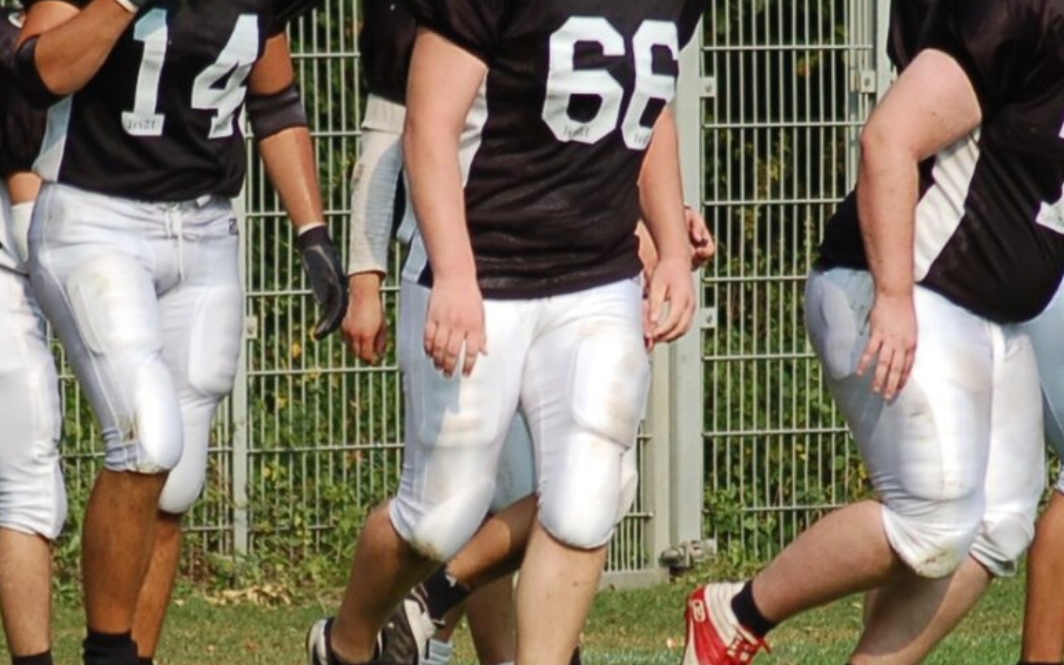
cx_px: 518
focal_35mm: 738
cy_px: 464
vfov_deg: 1.8
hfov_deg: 2.8
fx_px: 21399
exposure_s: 1/1000
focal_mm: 170
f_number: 4.8
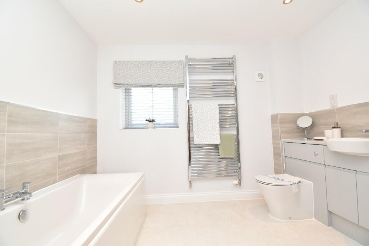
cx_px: 184
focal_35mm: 15
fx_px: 154
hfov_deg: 100.4
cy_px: 123
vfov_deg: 77.3
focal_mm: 10
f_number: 7.1
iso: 800
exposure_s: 1/60
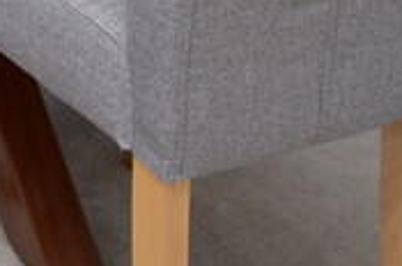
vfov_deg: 11.1
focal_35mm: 88
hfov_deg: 18.5
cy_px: -487
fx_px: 981
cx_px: -306
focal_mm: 10
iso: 125
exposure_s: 1/200
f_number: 5
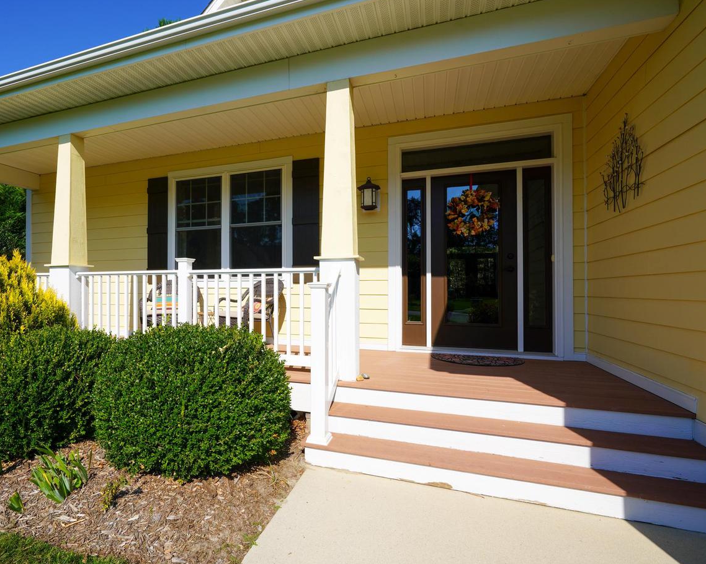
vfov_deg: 70.8
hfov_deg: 82.1
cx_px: 277
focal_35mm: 19
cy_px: 282
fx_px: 397
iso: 100
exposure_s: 1/160
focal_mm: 16
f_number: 10
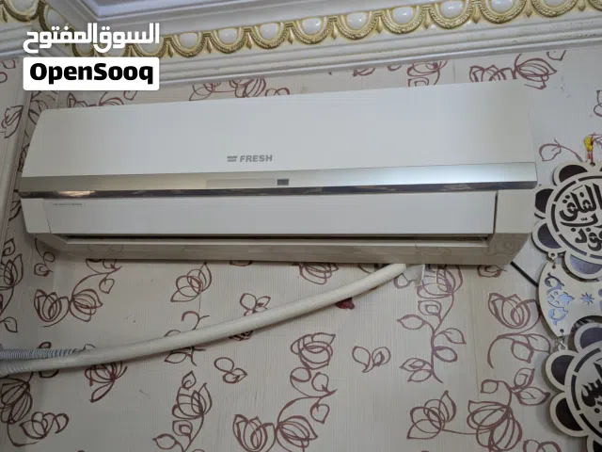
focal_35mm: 24
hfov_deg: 71.6
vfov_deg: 56.8
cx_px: 301
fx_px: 417
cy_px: 226
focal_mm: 6.81
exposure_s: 1/23.8
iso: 714
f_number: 1.85
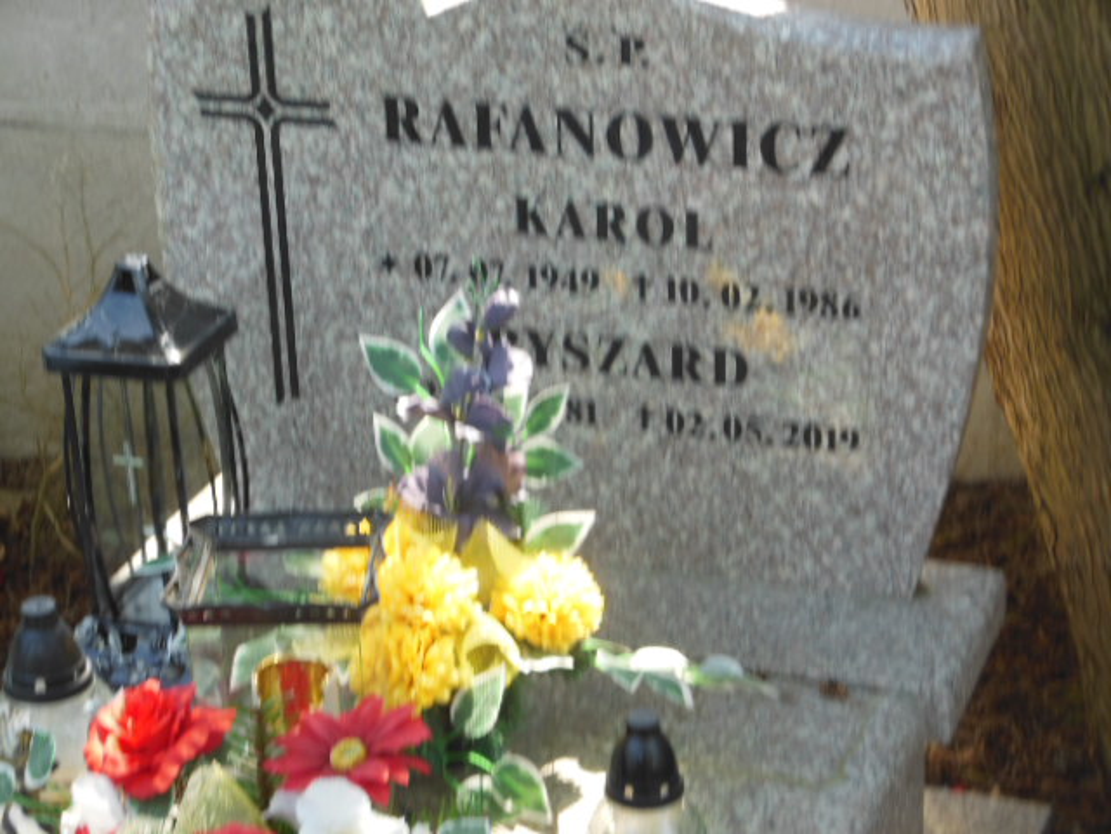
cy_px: 417
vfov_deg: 17.0
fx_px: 2792
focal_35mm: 87
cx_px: 556
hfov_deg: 22.5
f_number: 4.6
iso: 125
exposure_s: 1/100
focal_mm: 15.5
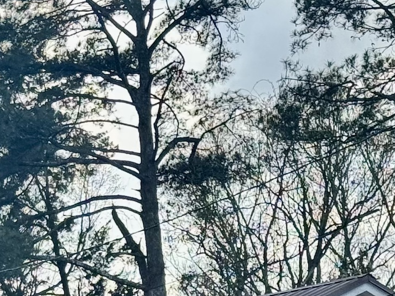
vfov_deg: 7.3
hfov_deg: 9.8
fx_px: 2283
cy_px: 436
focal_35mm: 200
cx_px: -74
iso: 64
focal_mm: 6.76
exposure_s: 1/2611
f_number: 1.78
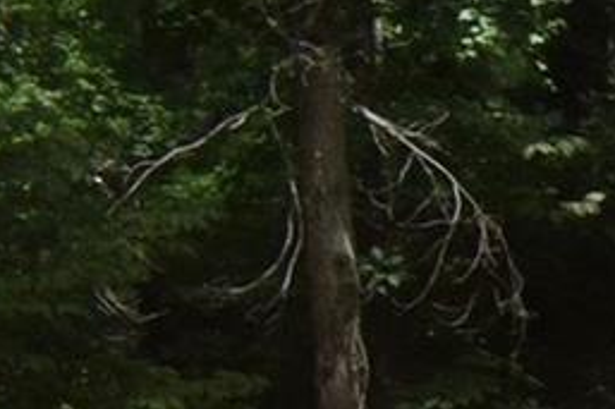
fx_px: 3670
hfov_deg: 7.2
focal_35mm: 215
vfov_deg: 6.3
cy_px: 513
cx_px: 2424
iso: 160
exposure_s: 1/250
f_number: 8
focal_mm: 18
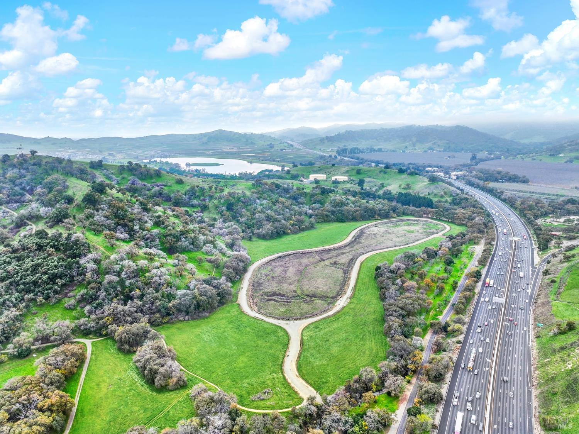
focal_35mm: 24
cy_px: 217
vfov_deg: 56.8
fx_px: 401
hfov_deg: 71.6
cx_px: 290
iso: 140
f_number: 2.8
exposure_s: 1/800
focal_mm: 12.3
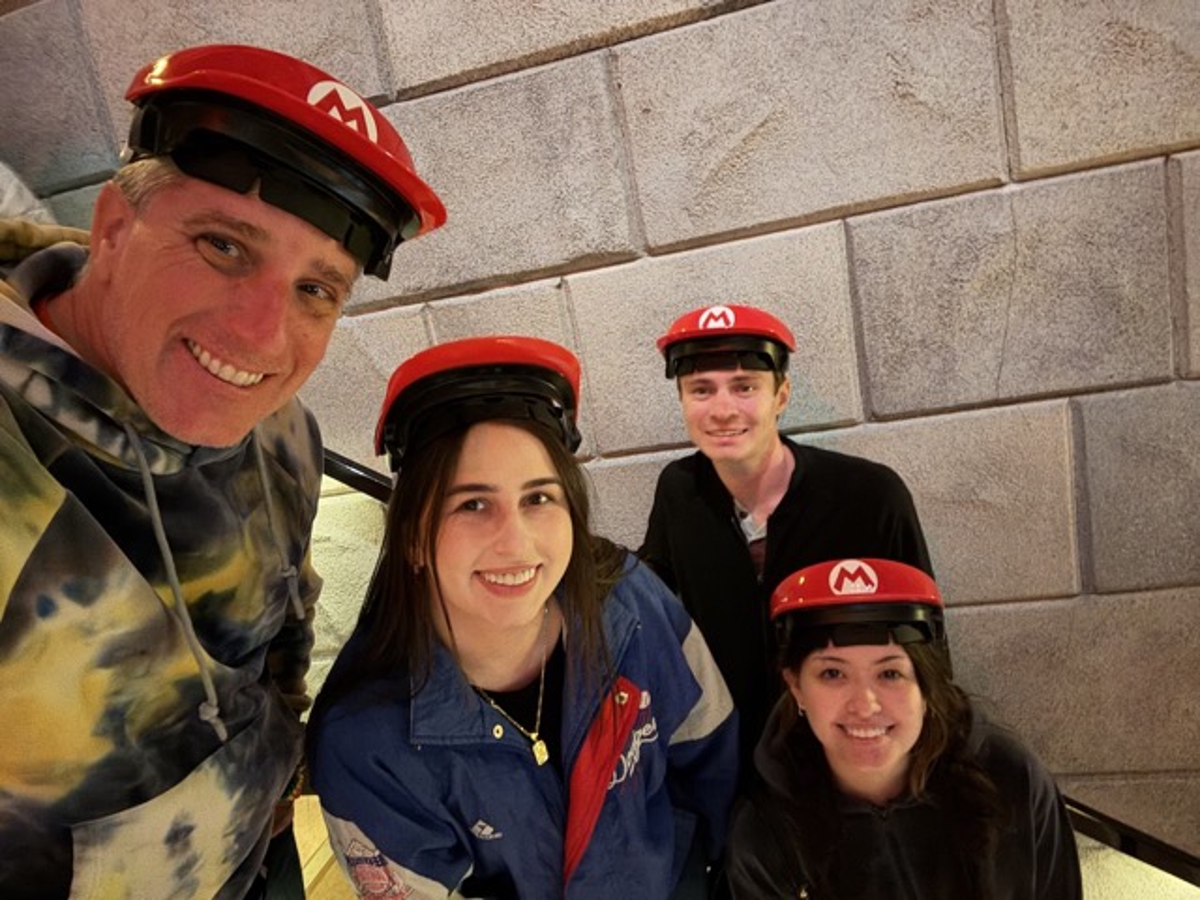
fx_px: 797
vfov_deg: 58.9
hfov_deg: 73.9
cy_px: 450
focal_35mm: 23
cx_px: 600
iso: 640
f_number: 1.9
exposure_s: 1/8
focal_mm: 2.69
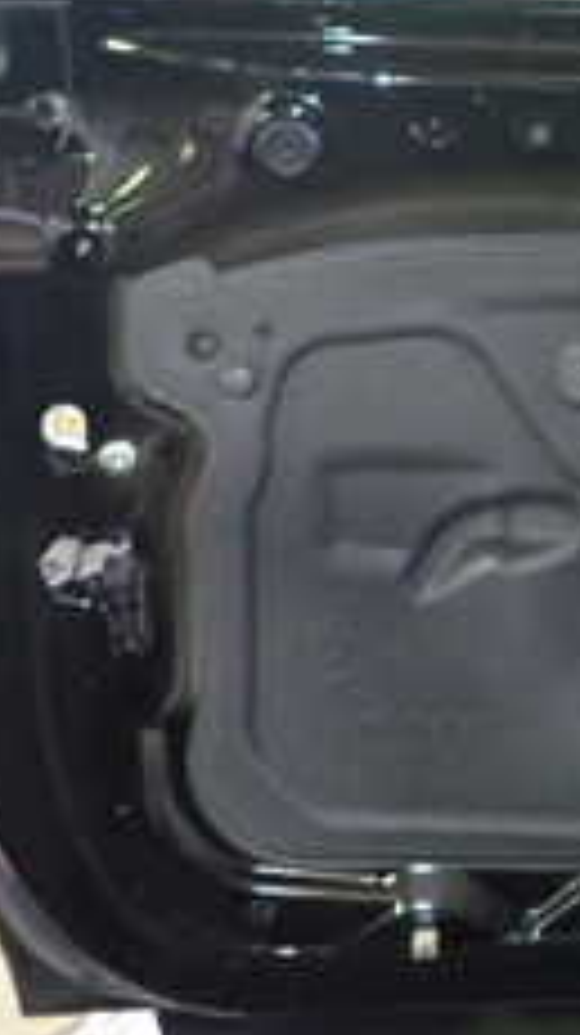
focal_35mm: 71
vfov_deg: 29.3
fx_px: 1945
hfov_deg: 16.1
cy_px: 266
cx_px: 737
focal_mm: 4.5
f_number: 2
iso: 400
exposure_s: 1/30
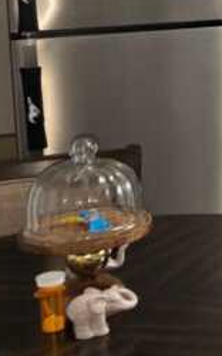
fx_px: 969
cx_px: 464
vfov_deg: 20.3
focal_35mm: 100
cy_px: 28
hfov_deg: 11.6
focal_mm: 5.4
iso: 100
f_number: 1.8
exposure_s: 1/40
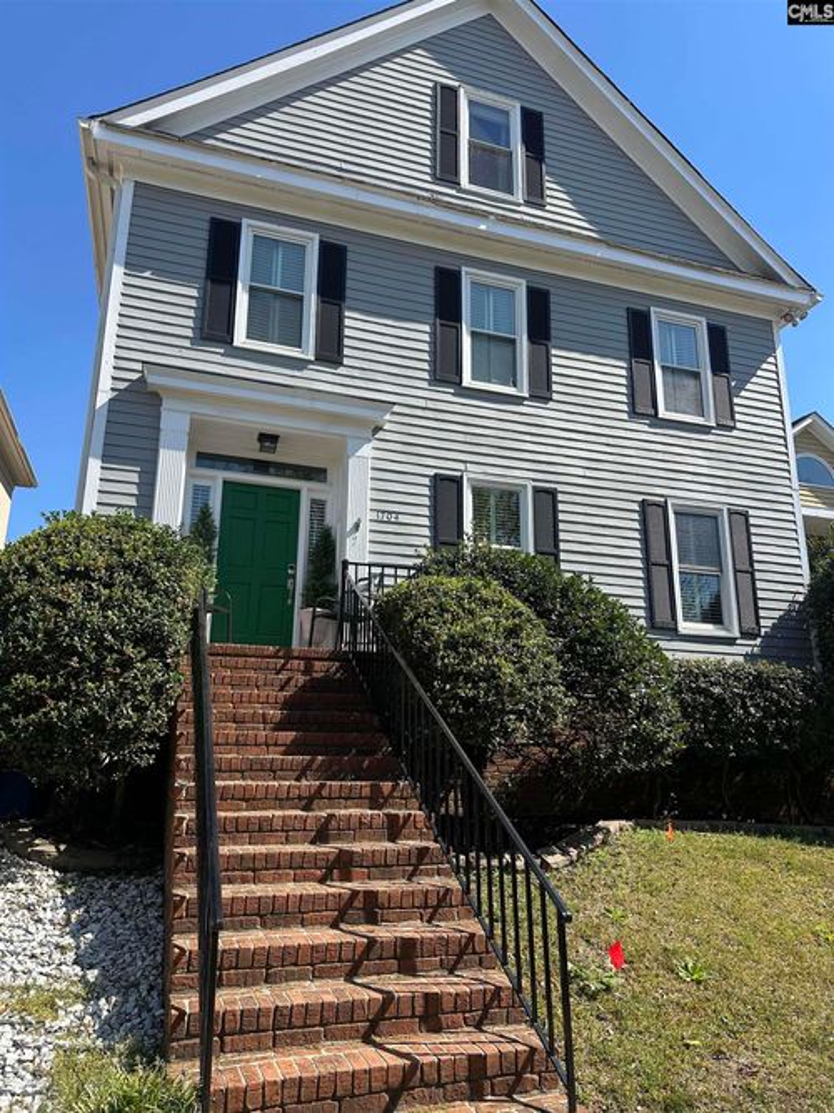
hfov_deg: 56.8
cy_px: 556
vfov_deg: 71.6
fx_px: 771
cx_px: 417
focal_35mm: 24
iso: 80
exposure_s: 1/2967
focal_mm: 6.86
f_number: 1.78
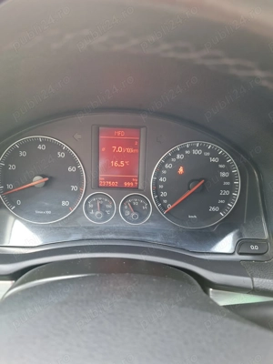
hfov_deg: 58.9
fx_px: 242
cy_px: 182
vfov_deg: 73.9
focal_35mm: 23
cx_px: 136
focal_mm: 5.54
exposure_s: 1/100
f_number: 1.8
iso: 200
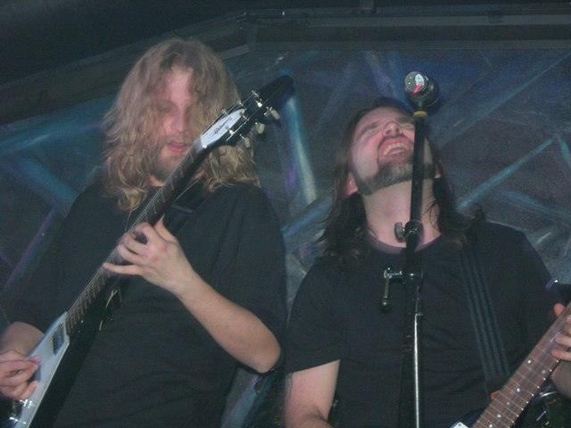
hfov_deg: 17.4
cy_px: 214
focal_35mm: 113
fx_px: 1864
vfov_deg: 13.1
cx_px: 286
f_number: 4.9
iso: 200
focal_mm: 23.4
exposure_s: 1/60.1
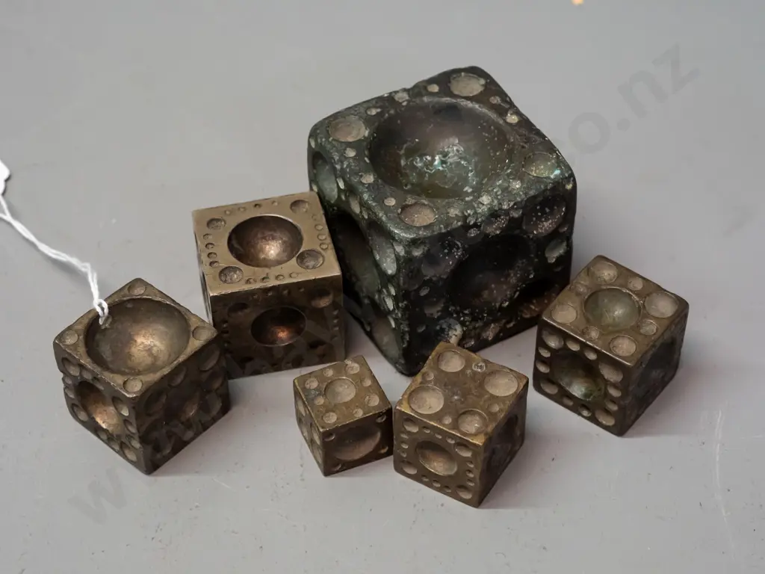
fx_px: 1724
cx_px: 382
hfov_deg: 25.0
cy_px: 287
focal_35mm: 78
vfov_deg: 18.9
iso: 3200
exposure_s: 1/100
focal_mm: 39
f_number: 6.3
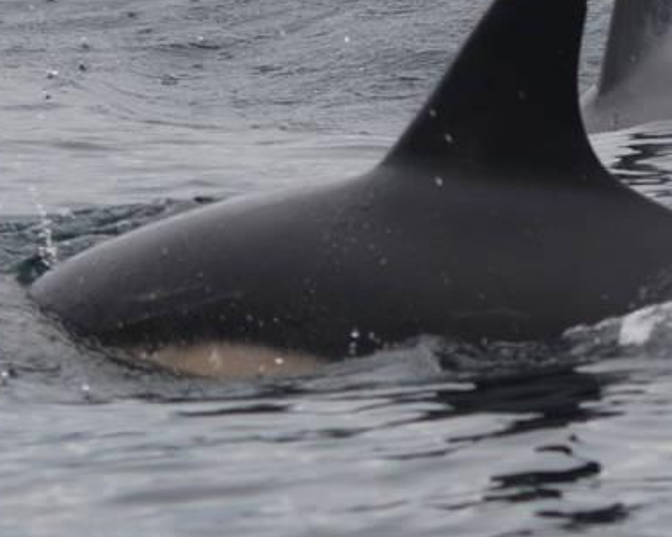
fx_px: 8309
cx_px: 459
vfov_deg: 3.7
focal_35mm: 418
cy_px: -38
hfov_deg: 4.6
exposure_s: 1/500
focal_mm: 70
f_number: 5.6
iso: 110
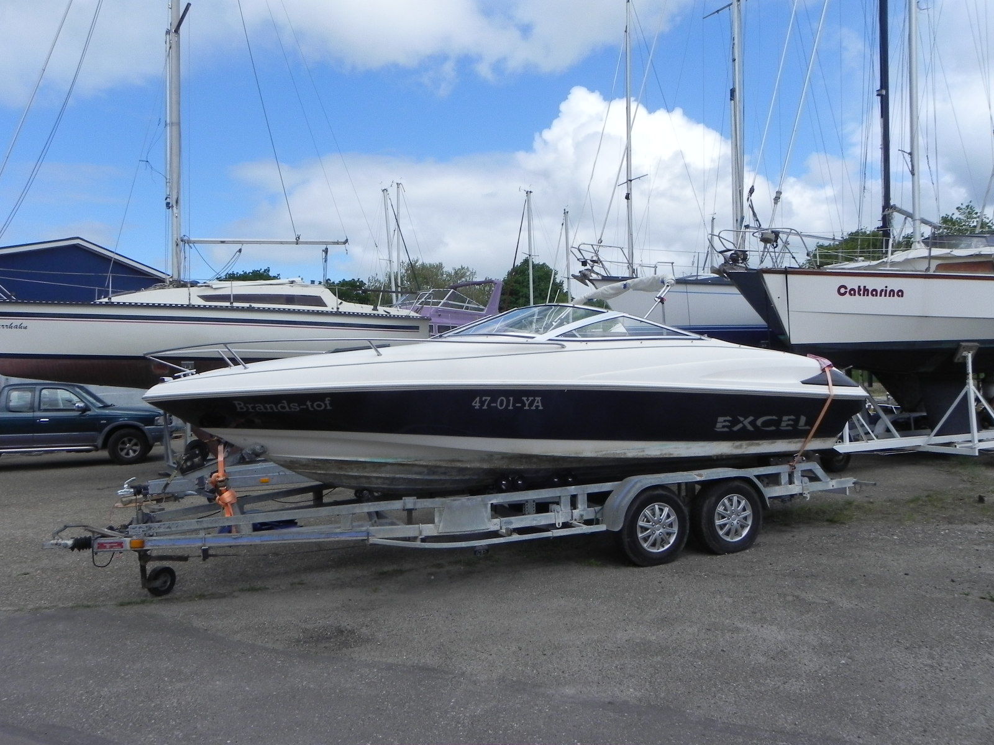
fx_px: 747
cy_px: 372
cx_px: 497
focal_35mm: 26
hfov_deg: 67.3
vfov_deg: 53.1
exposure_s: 1/525
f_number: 8
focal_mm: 4.6
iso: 160
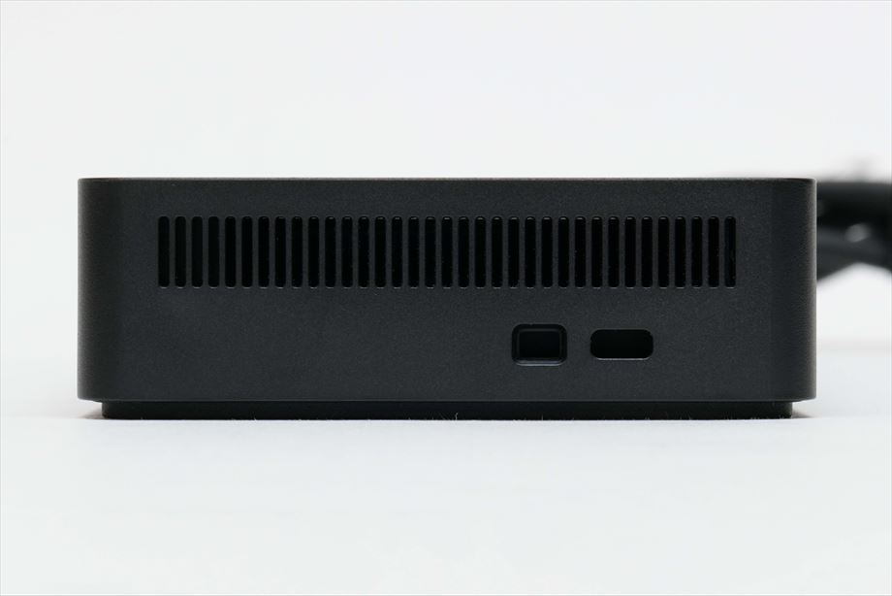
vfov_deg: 13.1
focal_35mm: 105
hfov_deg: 19.5
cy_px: 298
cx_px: 446
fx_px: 2602
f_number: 18
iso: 1600
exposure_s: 1/25
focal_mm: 105
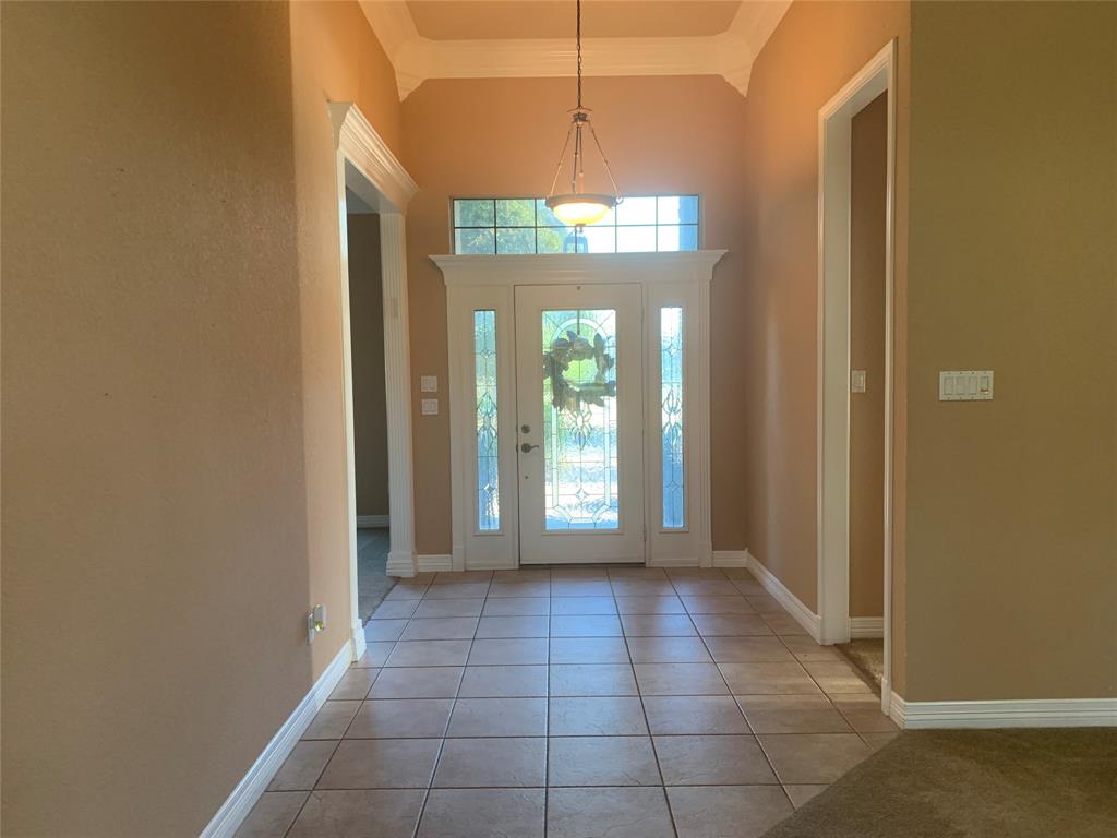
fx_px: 839
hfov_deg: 67.3
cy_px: 419
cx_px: 558
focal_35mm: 26
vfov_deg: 53.1
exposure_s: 1/60
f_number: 1.8
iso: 125
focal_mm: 4.25
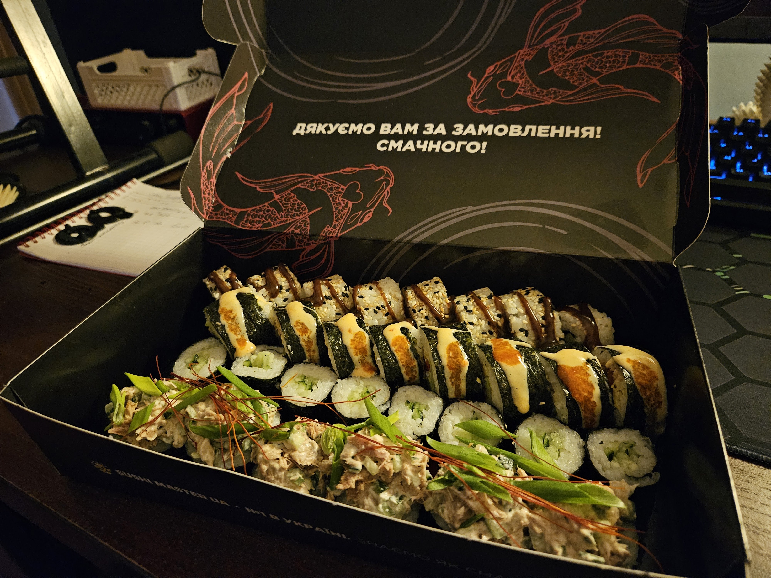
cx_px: 386
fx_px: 512
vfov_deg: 58.9
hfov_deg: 73.9
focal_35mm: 23
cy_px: 289
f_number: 1.8
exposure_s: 1/25
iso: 1250
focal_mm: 5.4
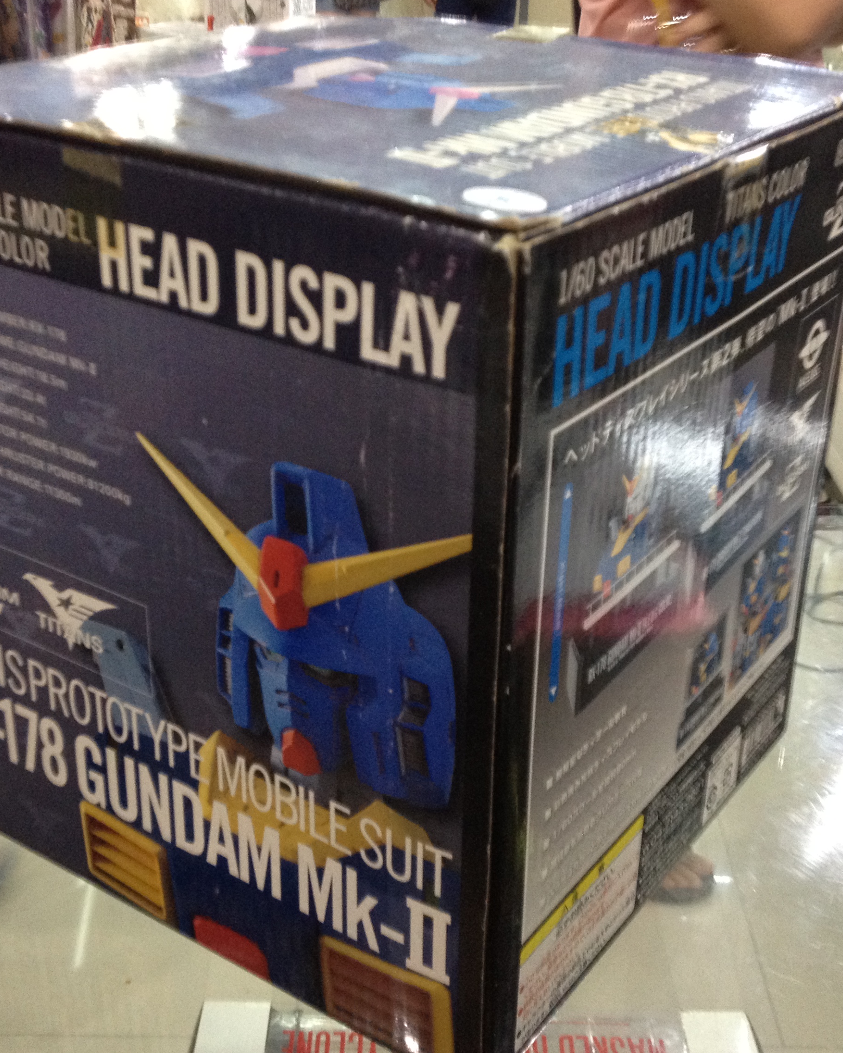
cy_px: 552
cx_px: 428
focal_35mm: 49
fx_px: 1528
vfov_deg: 38.0
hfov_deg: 30.8
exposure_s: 1/20
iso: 200
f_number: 2.4
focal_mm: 4.28
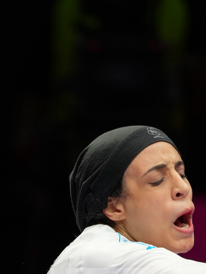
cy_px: 325
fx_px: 7094
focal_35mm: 894
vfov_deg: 2.2
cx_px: -87
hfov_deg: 1.7
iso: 500
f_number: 2.8
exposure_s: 1/1000
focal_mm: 200
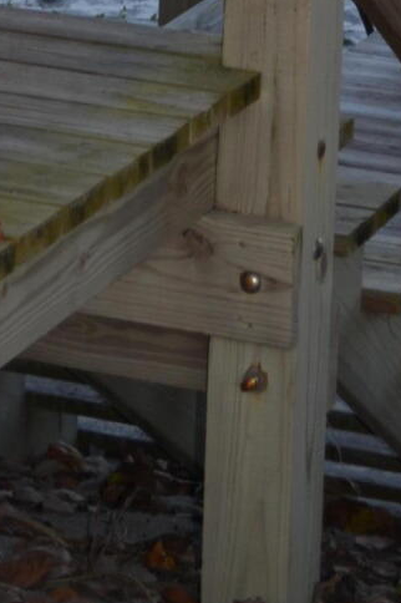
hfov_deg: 6.3
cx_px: 280
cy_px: -525
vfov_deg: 9.0
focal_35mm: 217
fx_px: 3632
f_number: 5
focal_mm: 35
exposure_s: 1/125
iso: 100
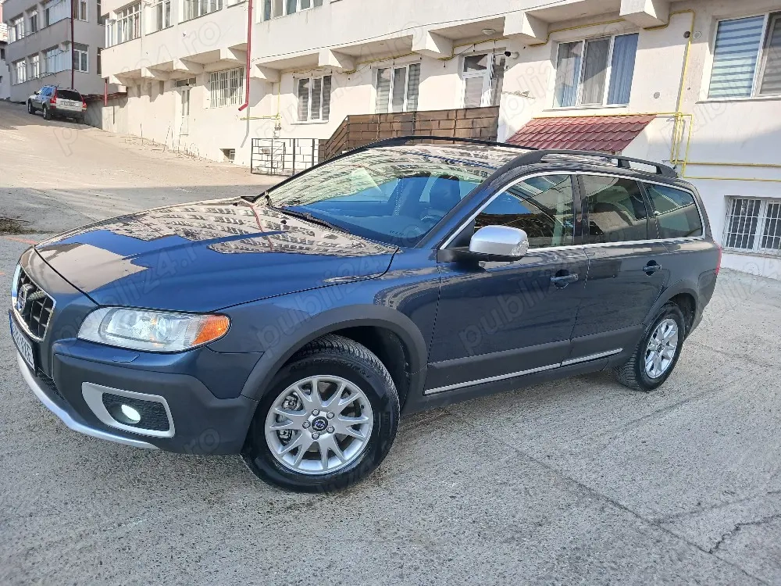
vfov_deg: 51.4
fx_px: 609
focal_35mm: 27
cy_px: 293
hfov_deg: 65.3
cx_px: 390
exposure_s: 1/185
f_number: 1.8
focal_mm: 3.98
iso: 20
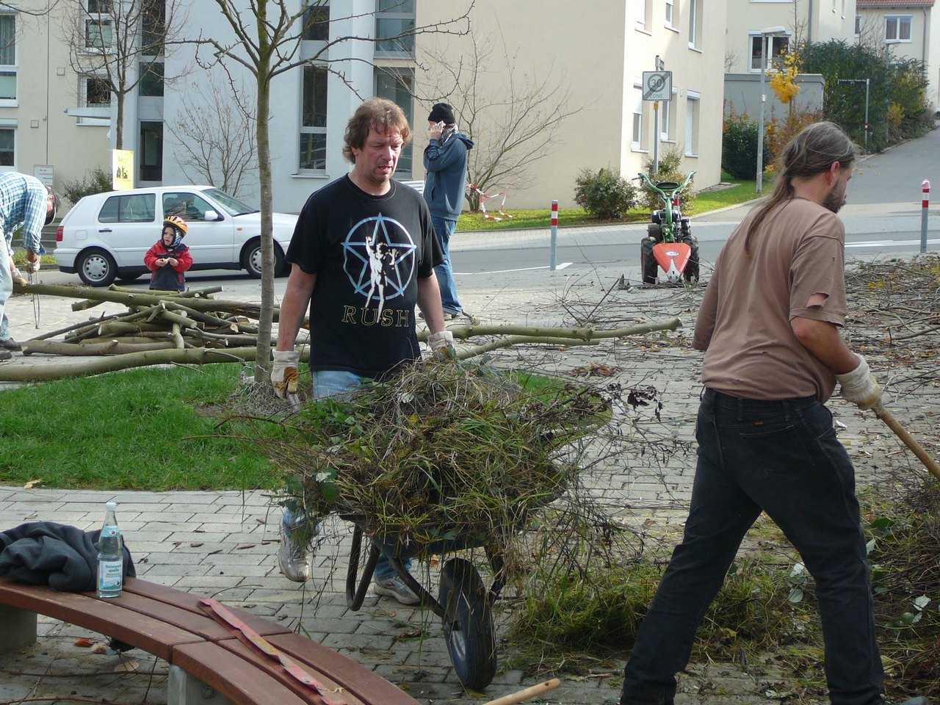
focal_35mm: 71
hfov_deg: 27.4
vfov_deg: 20.7
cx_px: 470
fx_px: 1928
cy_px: 352
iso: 80
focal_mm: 10.5
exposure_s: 1/200
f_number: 3.7
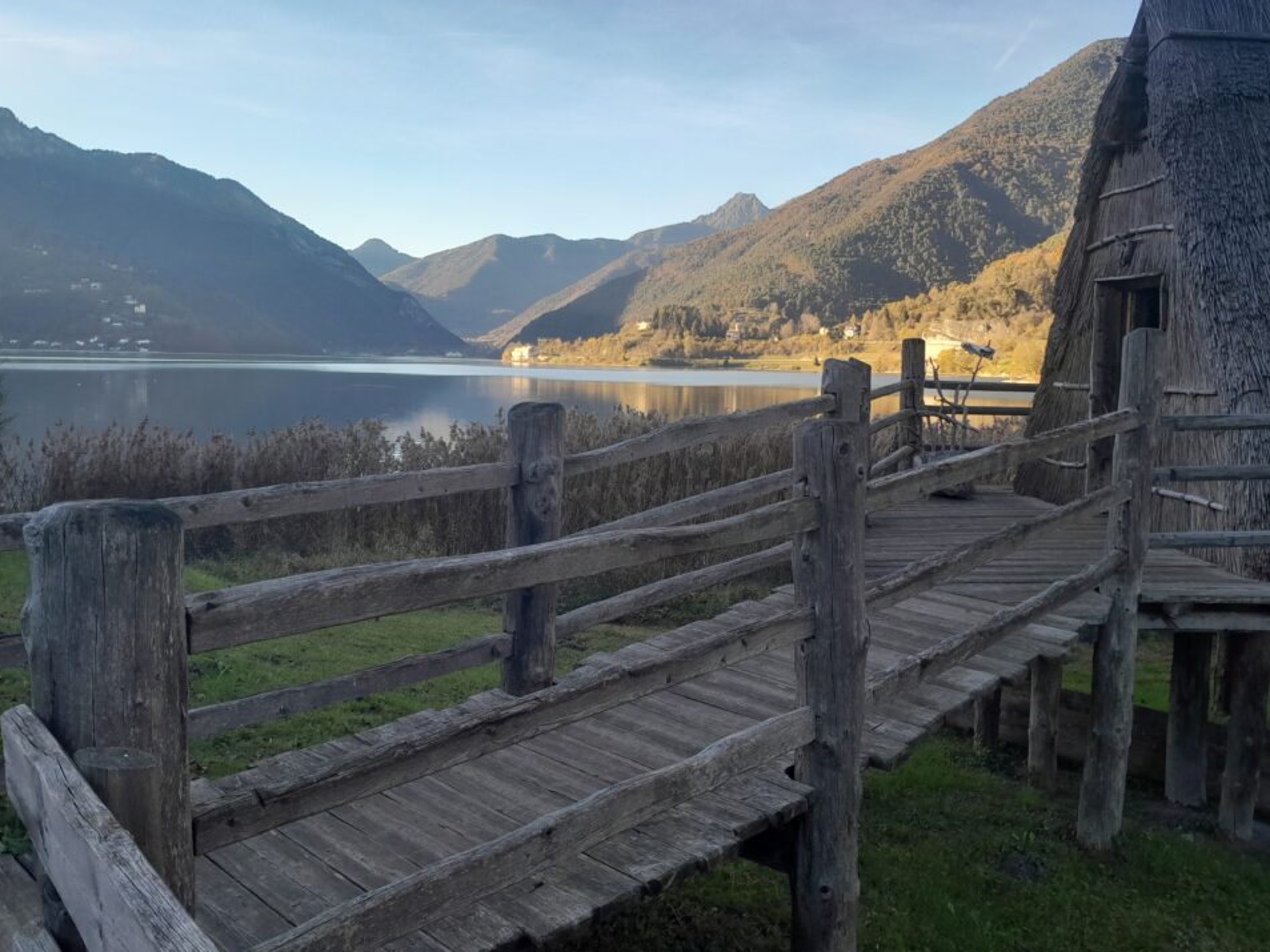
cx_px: 662
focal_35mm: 29
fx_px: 1064
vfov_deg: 48.2
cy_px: 458
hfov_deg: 61.6
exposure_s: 1/106
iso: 40
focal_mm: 4
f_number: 1.8
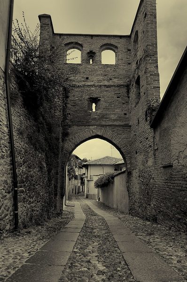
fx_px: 211
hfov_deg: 47.8
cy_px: 141
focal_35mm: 27
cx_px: 94
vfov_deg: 67.5
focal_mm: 18
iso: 800
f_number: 11
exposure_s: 1/90
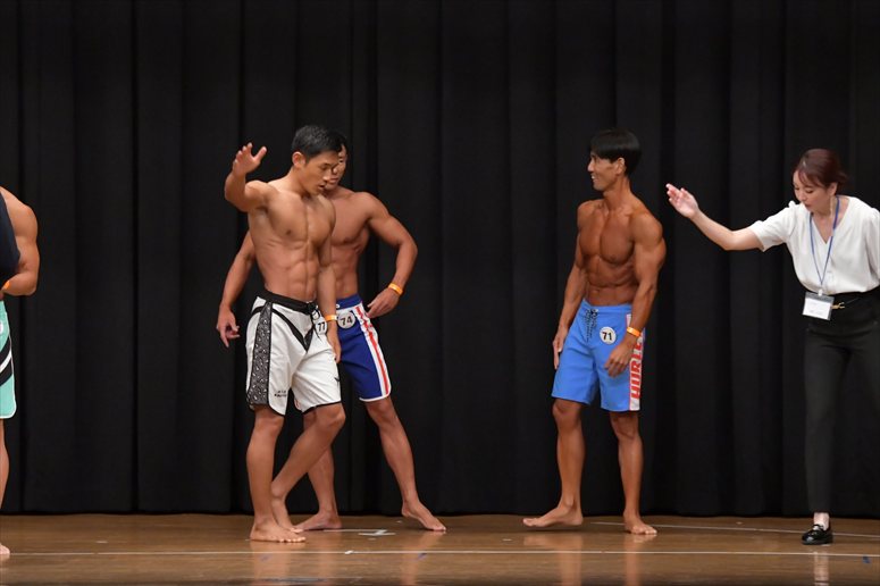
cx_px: 440
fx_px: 5302
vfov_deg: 6.3
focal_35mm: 217
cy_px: 293
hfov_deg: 9.5
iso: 6400
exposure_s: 1/400
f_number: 5.6
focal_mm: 145
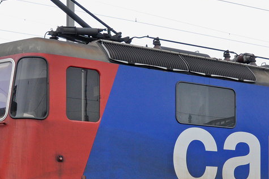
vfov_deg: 13.8
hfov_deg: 20.5
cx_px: 186
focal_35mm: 99
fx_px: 739
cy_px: 124
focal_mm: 26
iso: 400
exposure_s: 1/160
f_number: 6.3
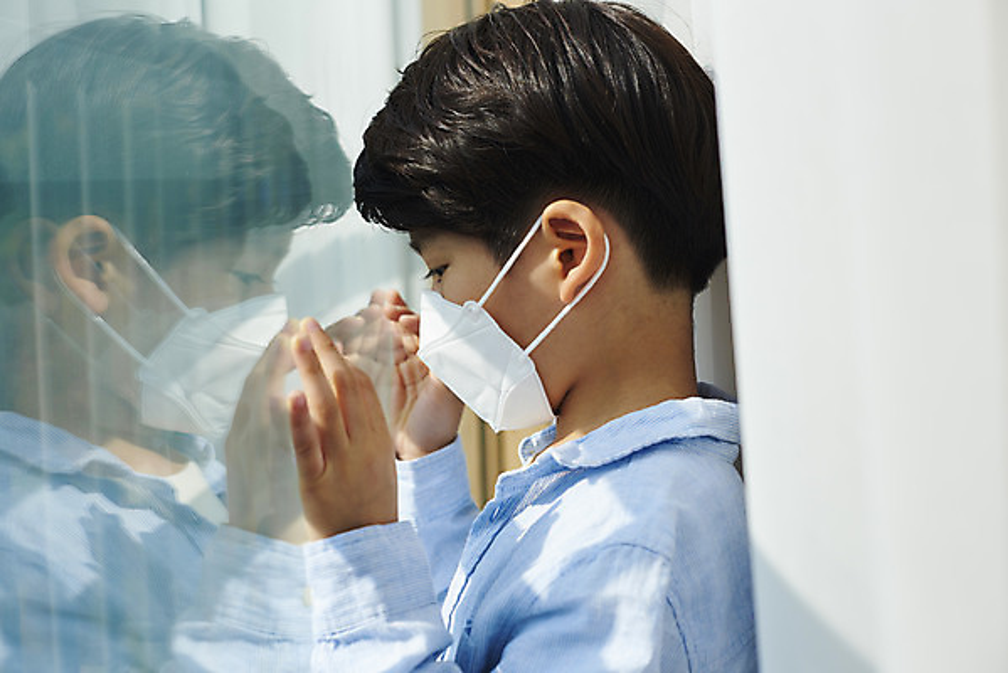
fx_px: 1401
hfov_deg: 39.6
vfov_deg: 27.0
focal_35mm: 50
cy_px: 336
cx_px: 504
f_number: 5
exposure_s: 1/500
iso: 100
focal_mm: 50
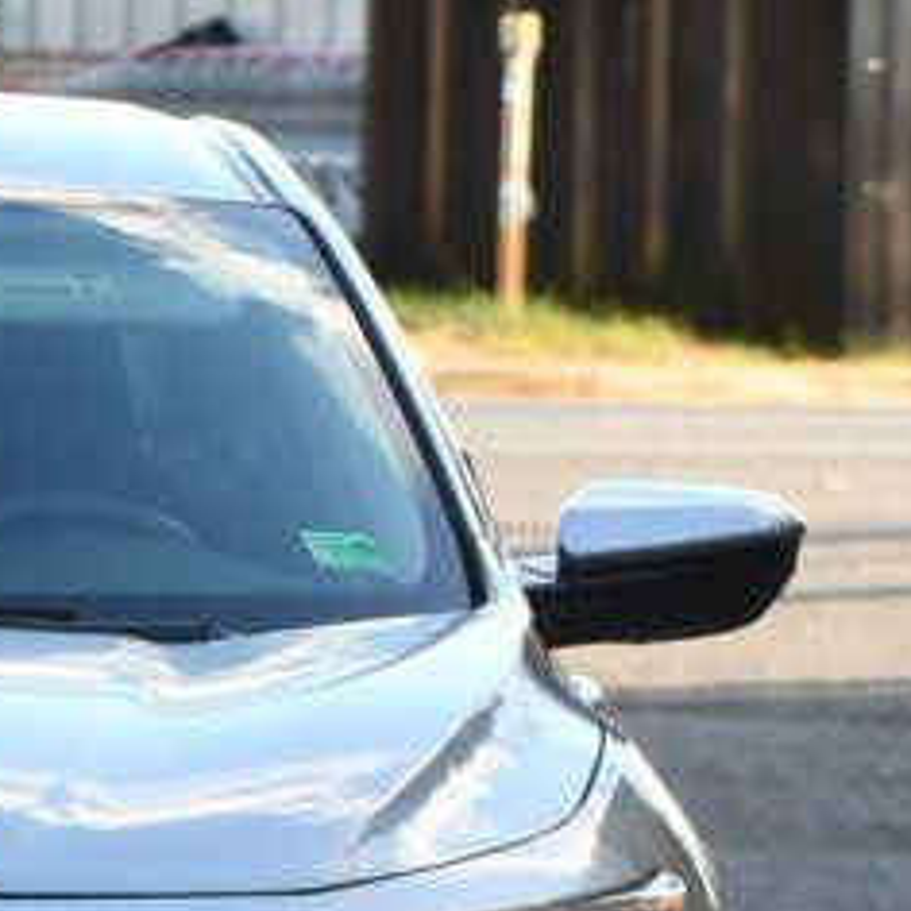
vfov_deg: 3.1
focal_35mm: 563
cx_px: -305
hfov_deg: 3.1
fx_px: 16763
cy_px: 571
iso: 400
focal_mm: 102
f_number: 5.6
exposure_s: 1/250
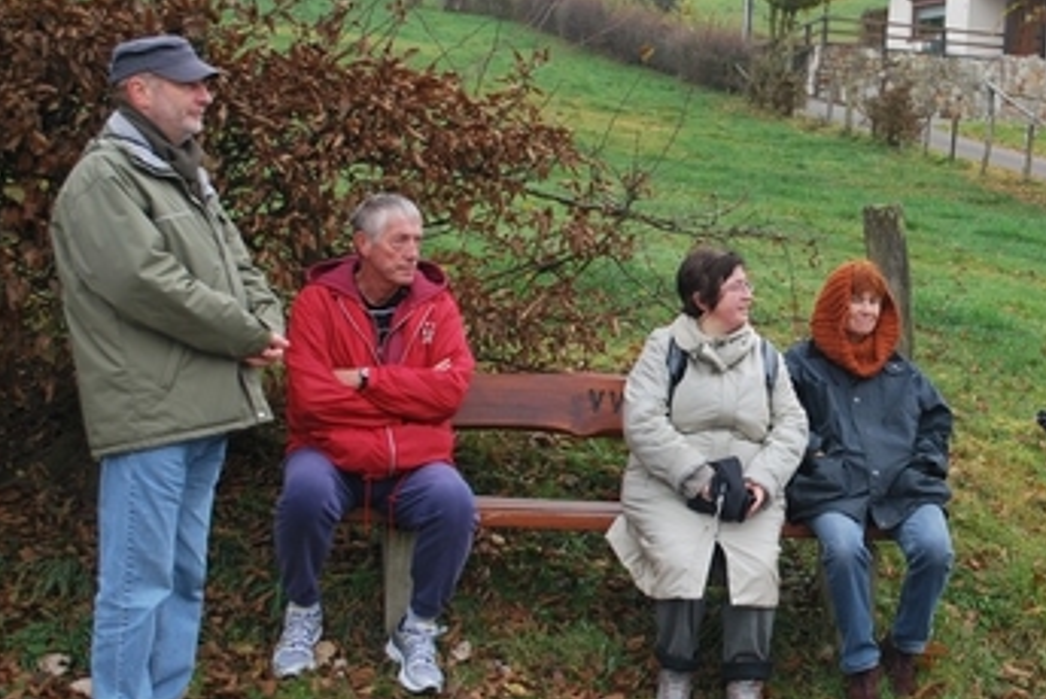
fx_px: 2206
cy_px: 315
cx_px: 882
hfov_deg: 26.0
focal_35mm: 76
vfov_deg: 18.0
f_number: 4.8
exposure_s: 1/80
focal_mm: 29
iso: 200
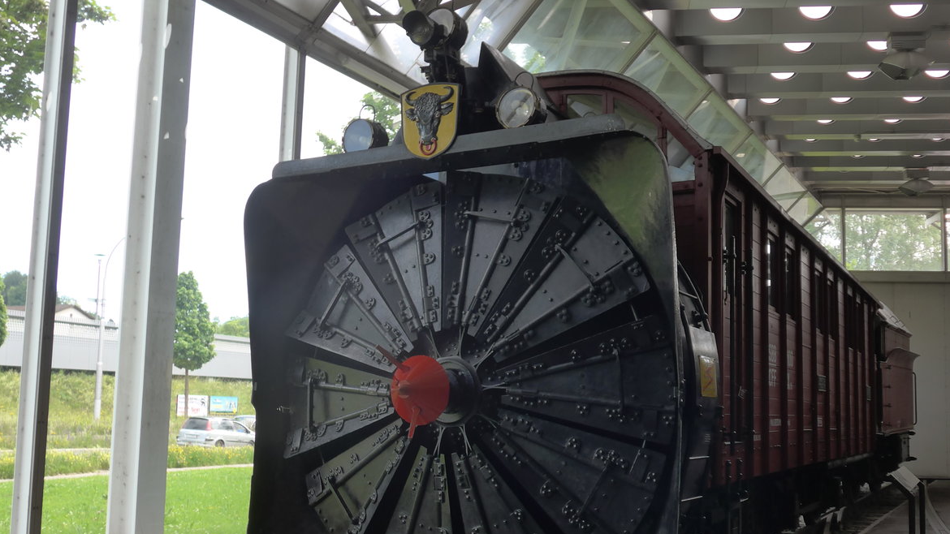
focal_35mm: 38
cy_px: 325
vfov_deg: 31.1
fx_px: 957
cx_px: 484
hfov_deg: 52.8
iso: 160
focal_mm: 7
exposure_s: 1/250
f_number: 2.3
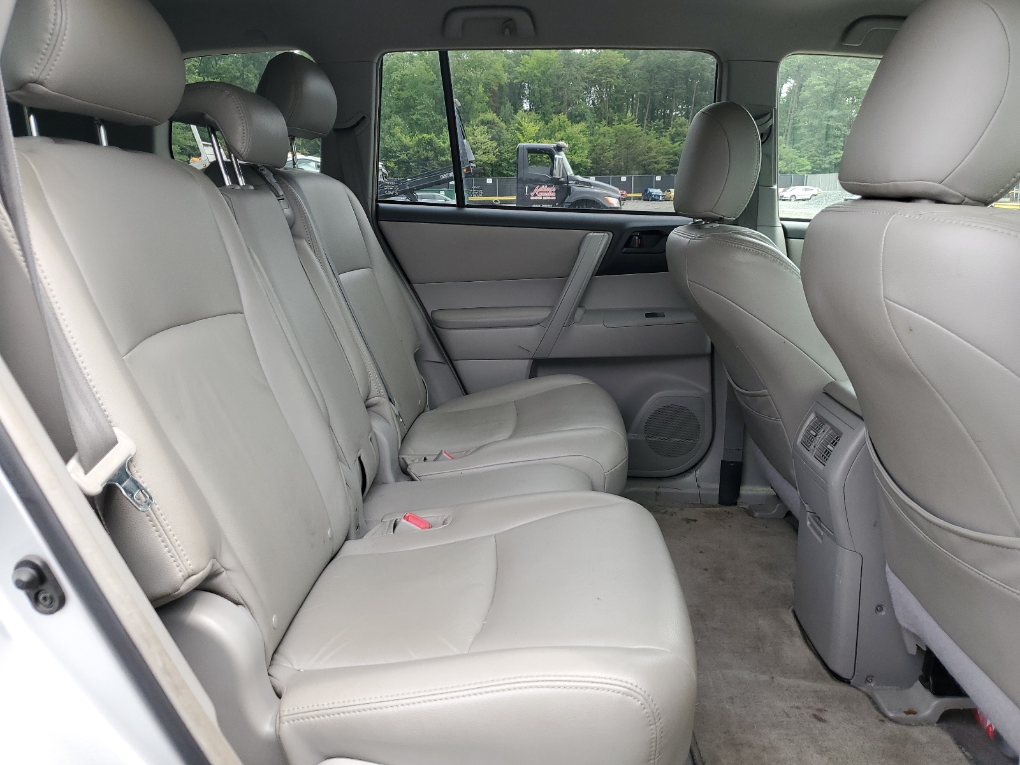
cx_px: 510
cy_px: 382
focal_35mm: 26
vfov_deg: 53.1
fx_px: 766
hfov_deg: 67.3
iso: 50
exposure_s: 1/286
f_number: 1.5
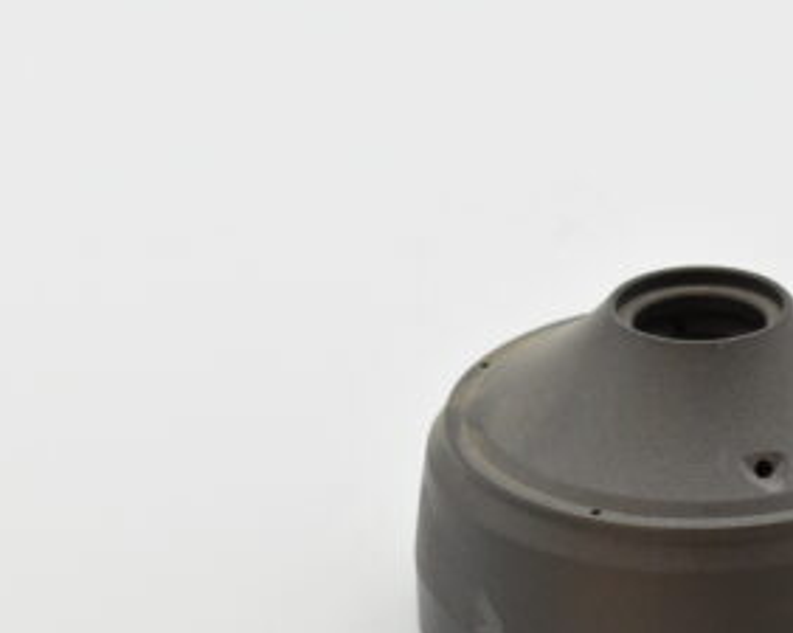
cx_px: 697
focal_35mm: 144
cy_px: 461
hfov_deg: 13.3
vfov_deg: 10.7
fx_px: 3376
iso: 1600
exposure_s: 1/1250
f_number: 8
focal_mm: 48
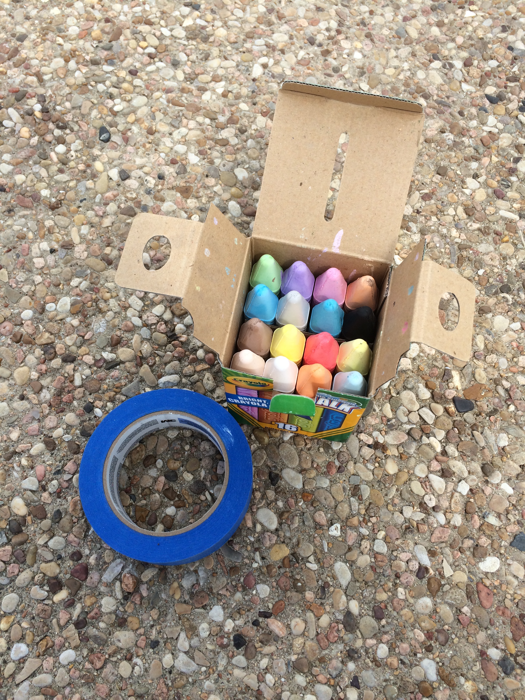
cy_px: 350
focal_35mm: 29
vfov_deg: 61.7
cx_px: 262
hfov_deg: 48.2
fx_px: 586
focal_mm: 4.15
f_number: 2.2
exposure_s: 1/1140
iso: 32
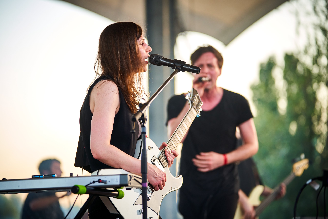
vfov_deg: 10.9
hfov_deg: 16.3
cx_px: 164
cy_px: 110
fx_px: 1148
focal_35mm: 126
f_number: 2.8
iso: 640
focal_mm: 126
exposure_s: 1/400
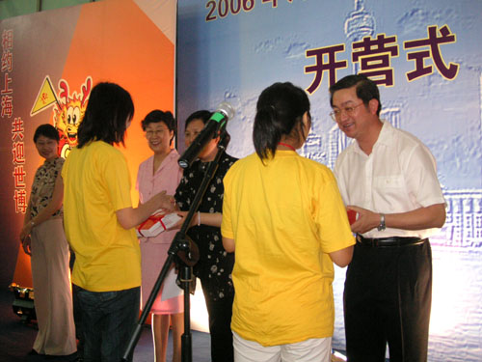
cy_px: 181
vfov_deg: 38.7
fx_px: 515
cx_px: 241
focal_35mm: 37
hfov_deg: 50.1
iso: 160
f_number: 2.8
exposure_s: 1/45
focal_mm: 6.1
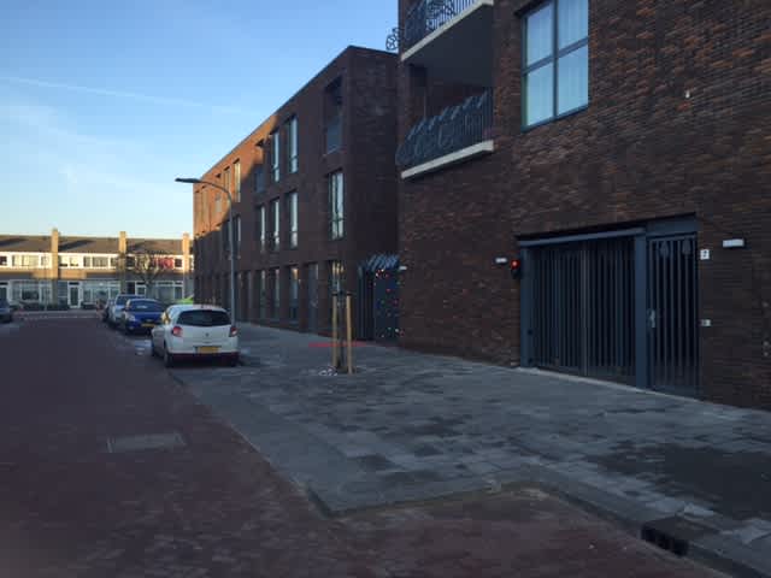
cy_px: 289
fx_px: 646
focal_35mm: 29
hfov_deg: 61.7
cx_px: 386
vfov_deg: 48.2
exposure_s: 1/444
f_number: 2.2
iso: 32
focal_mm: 4.2
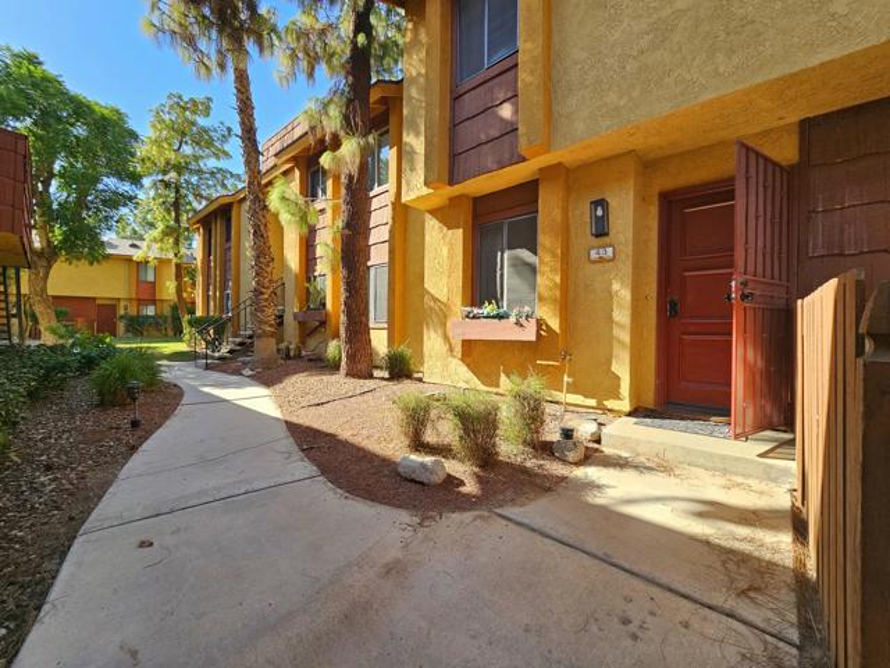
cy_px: 334
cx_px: 445
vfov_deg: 89.9
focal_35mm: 13
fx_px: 334
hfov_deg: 106.2
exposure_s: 1/769
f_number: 2.2
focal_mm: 2.2
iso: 64
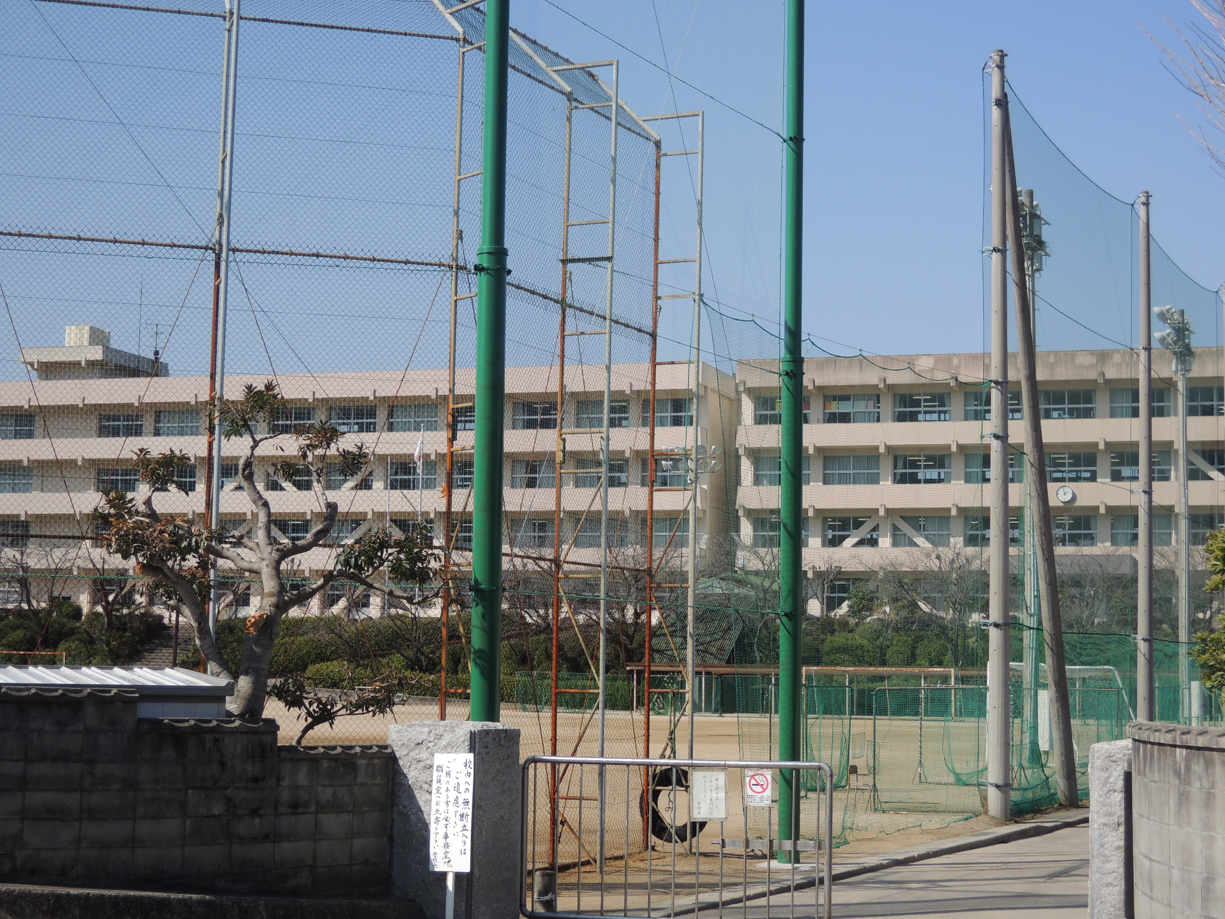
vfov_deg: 23.7
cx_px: 612
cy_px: 460
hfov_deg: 31.2
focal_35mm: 62
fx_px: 2194
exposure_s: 1/1000
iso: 100
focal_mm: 11.1
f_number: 3.7
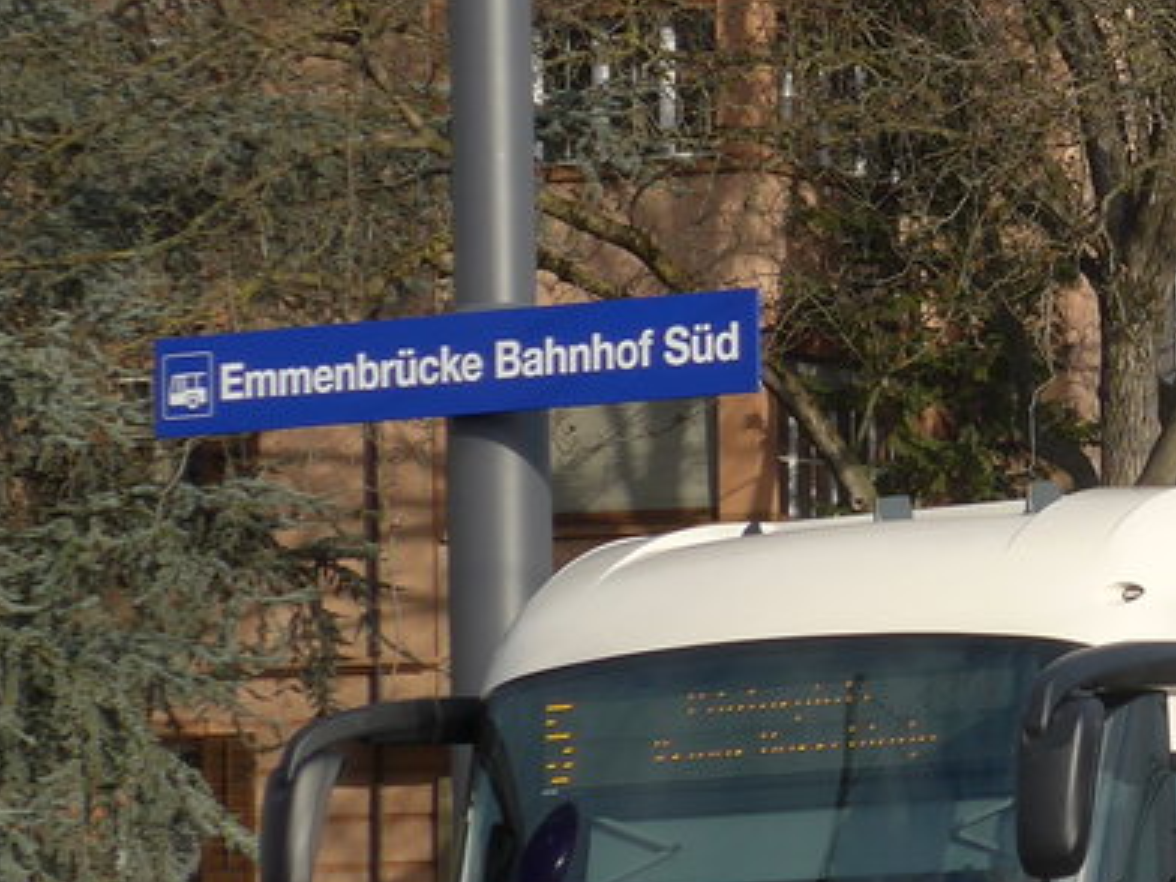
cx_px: 1536
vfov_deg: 7.8
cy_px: 399
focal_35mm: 190
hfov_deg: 10.2
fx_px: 6455
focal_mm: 12.7
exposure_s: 1/1000
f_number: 3.7
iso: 80
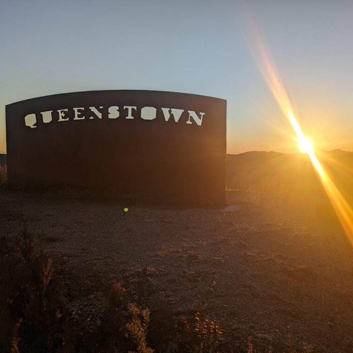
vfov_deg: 51.1
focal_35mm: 32
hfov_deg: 50.4
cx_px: 227
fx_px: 369
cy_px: 177
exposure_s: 1/4673
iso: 40
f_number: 1.73
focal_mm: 4.38
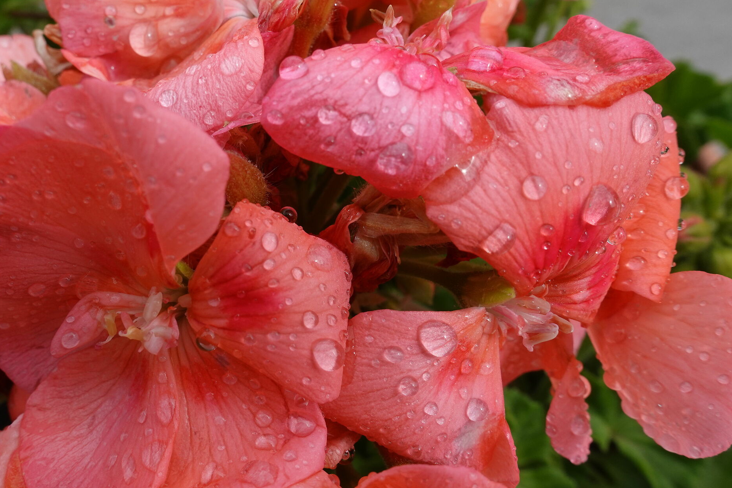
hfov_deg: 59.4
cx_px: 267
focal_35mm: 31
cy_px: 238
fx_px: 630
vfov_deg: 42.3
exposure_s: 1/400
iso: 200
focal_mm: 8.8
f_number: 7.1
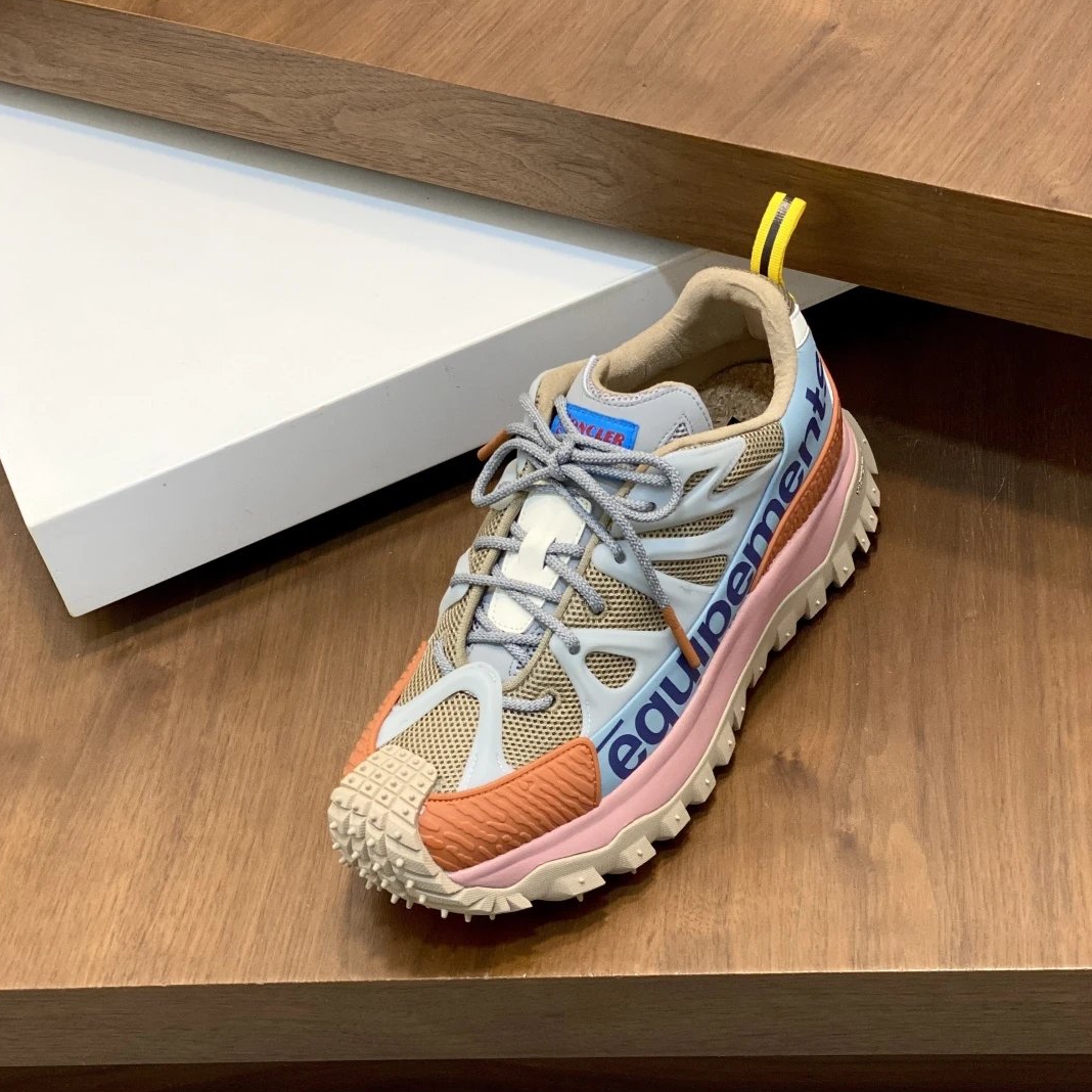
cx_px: 541
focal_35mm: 62
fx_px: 2213
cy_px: 596
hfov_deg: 27.7
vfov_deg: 27.7
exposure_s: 1/100
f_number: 2
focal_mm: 6
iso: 64
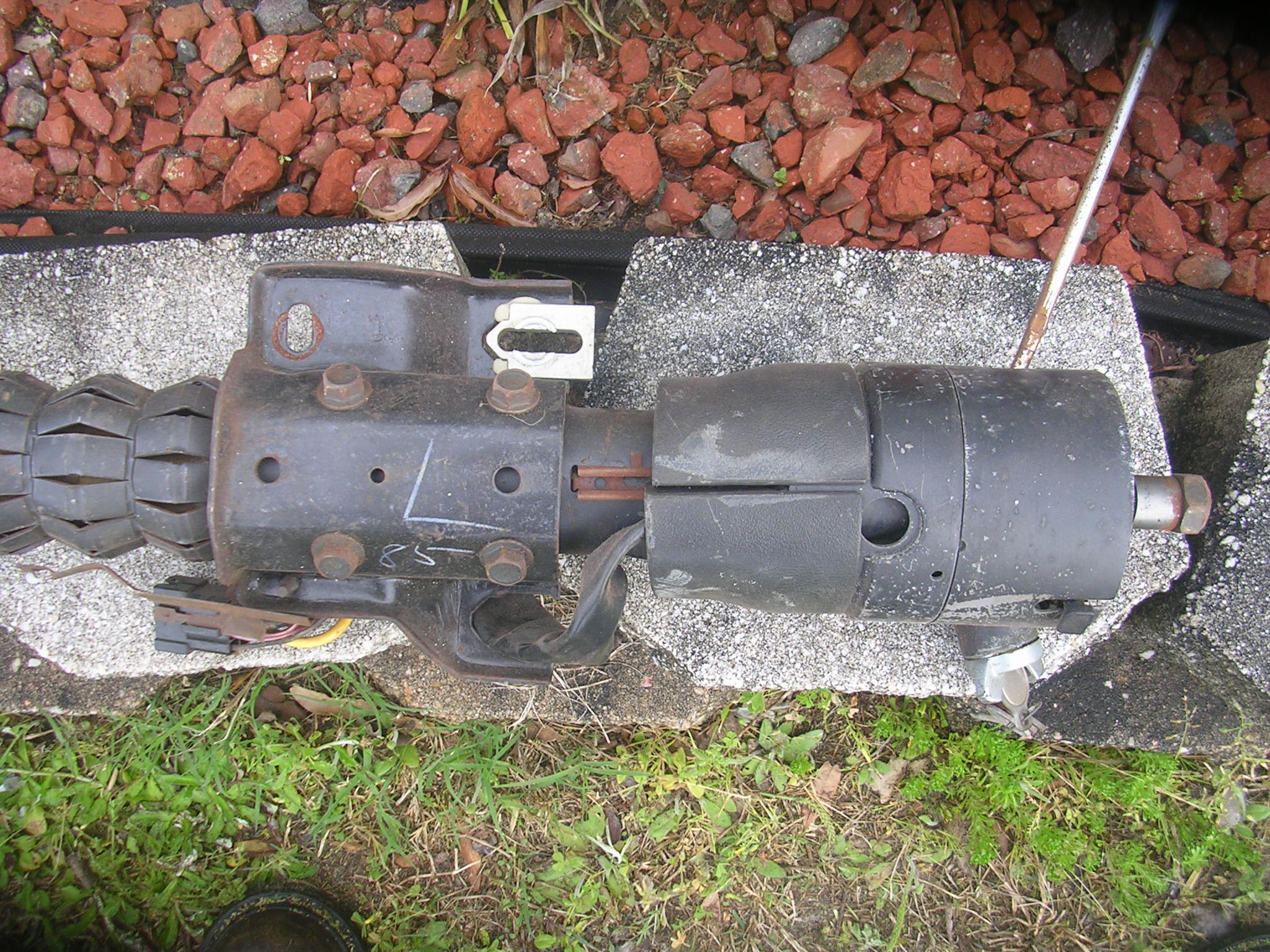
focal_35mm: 38
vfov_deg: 37.7
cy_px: 476
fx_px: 1394
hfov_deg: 49.0
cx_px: 635
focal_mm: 5.8
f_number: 2.8
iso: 50
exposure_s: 1/93.8
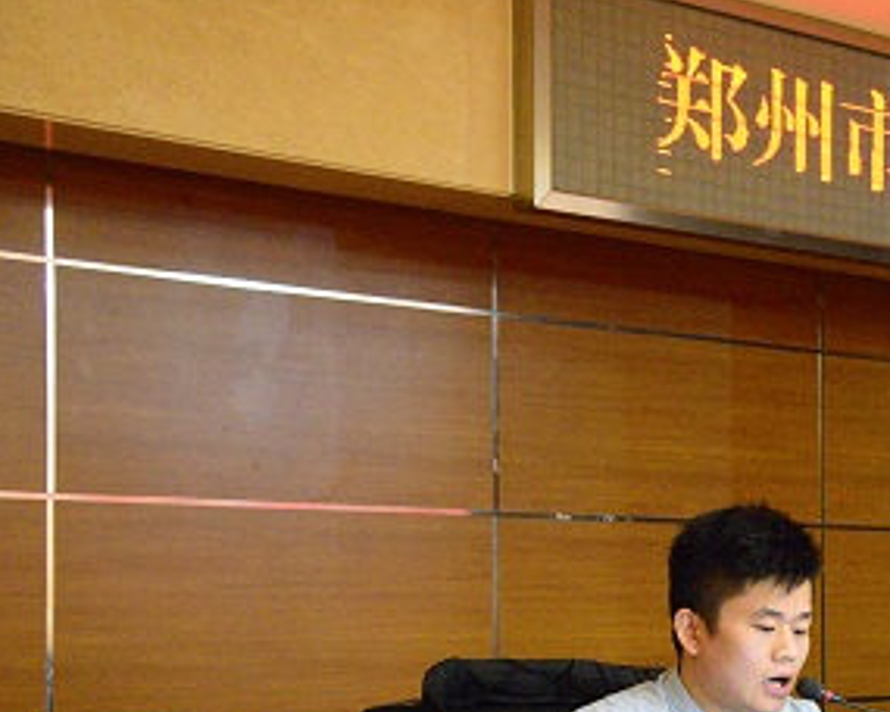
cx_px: 934
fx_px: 1976
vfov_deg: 20.2
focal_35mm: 75
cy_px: 559
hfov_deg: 24.0
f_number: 4.5
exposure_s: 1/80
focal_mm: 38
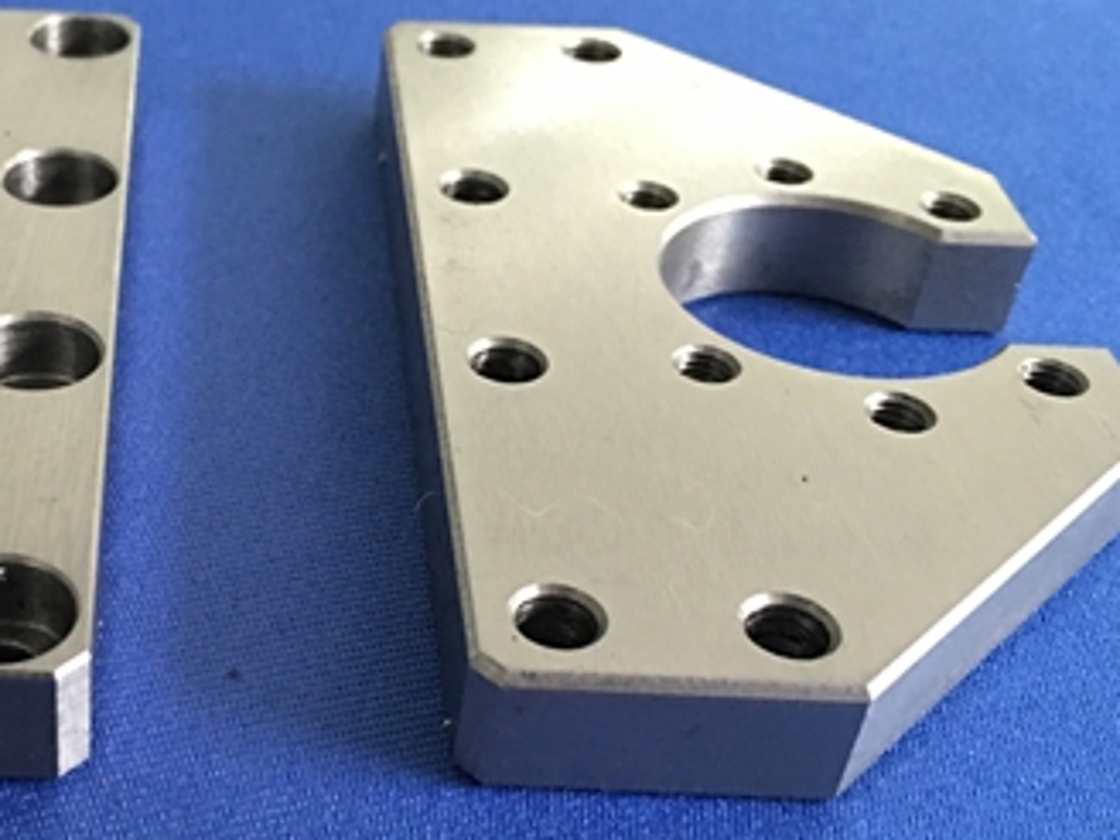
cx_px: 205
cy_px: 543
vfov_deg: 27.4
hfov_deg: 34.9
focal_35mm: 53
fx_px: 1715
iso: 160
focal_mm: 4.15
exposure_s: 1/8
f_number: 2.2
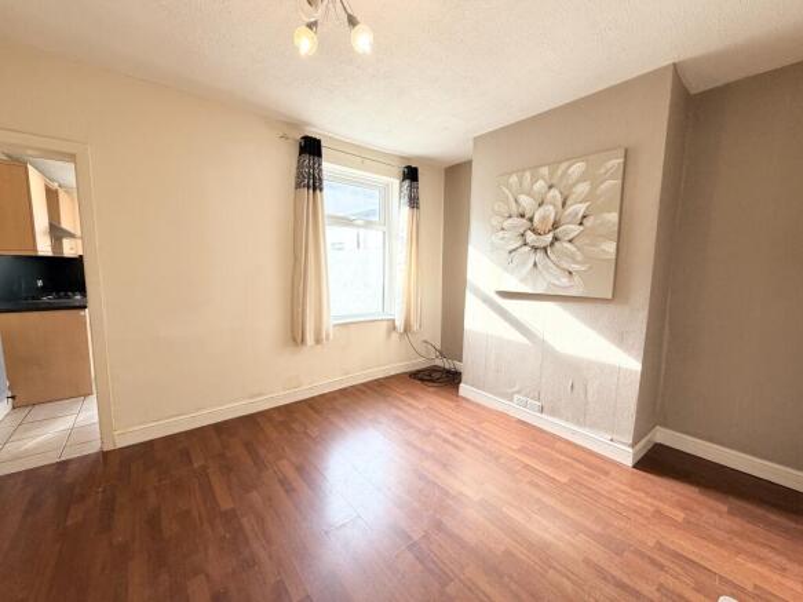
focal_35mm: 14
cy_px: 301
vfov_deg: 85.7
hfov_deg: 102.1
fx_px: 325
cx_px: 402
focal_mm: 2.22
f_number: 2.2
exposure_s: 1/121
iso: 125
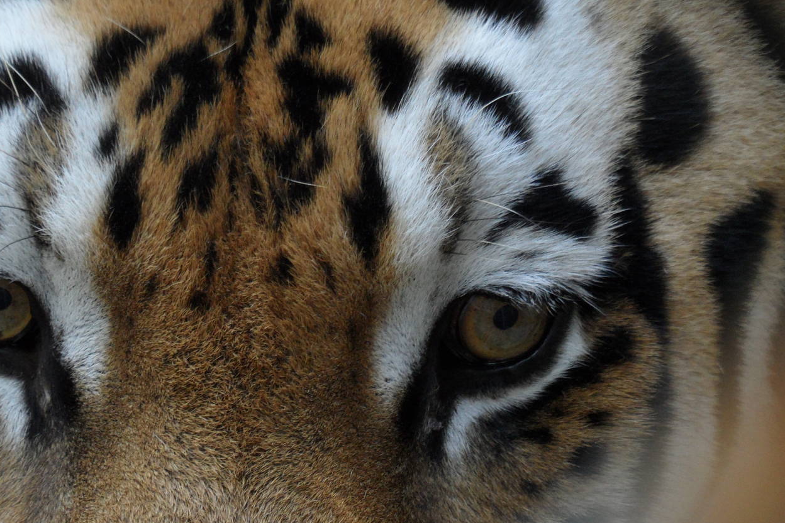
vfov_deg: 4.9
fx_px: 6105
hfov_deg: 7.4
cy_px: 366
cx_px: 326
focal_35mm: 280
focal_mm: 34.8
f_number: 4.6
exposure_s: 1/90
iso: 200
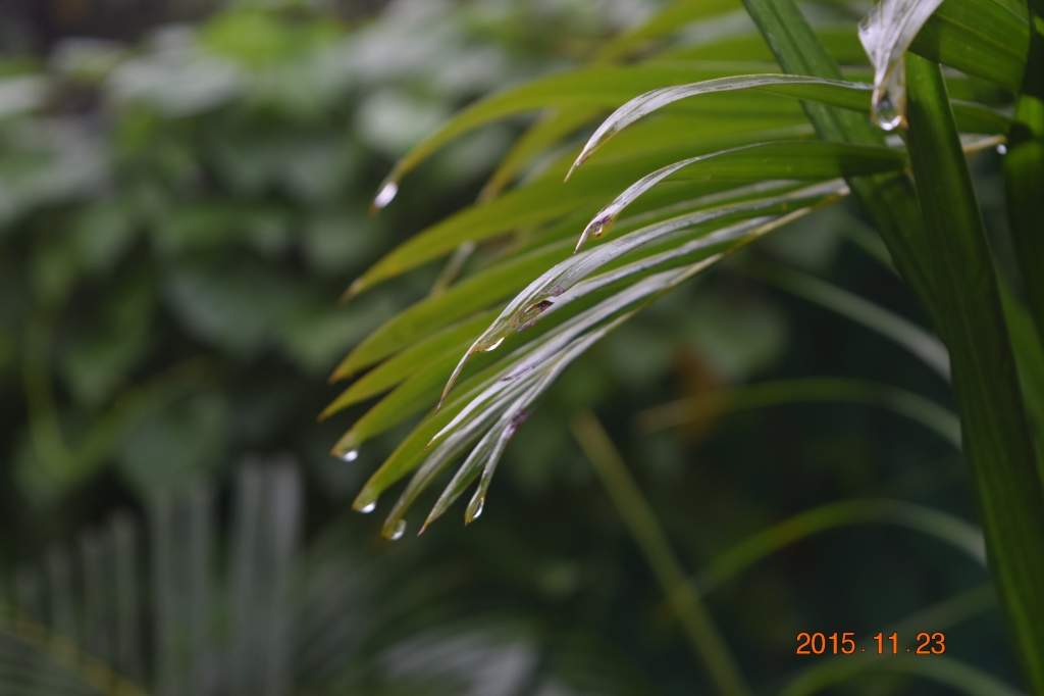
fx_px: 2392
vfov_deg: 16.5
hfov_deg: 24.6
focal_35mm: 82
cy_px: 348
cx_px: 522
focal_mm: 55
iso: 400
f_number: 5.6
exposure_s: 1/125
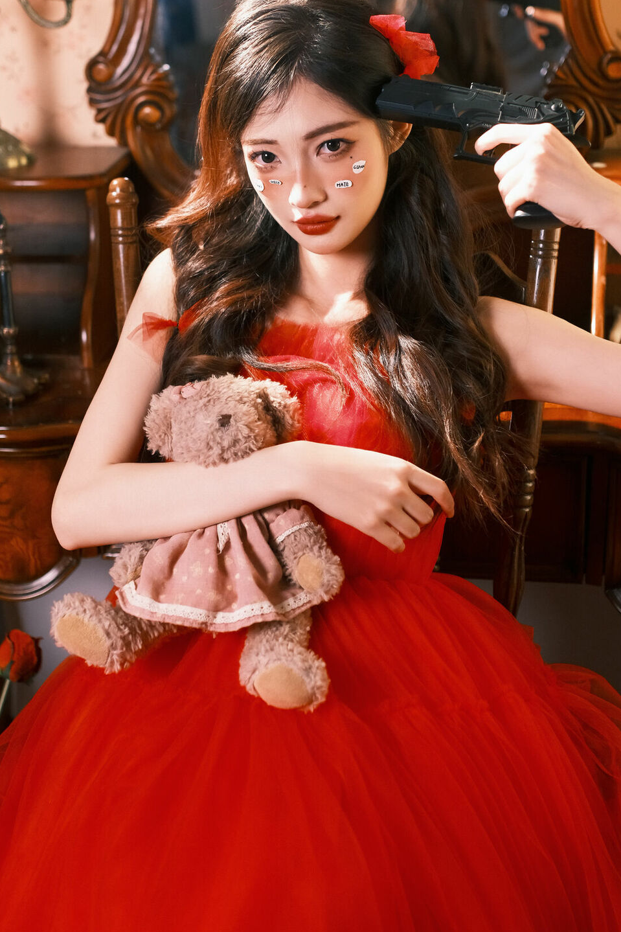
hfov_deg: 23.4
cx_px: 330
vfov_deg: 34.5
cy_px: 445
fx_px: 1501
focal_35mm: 58
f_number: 2.2
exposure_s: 1/80
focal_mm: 35
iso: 1600
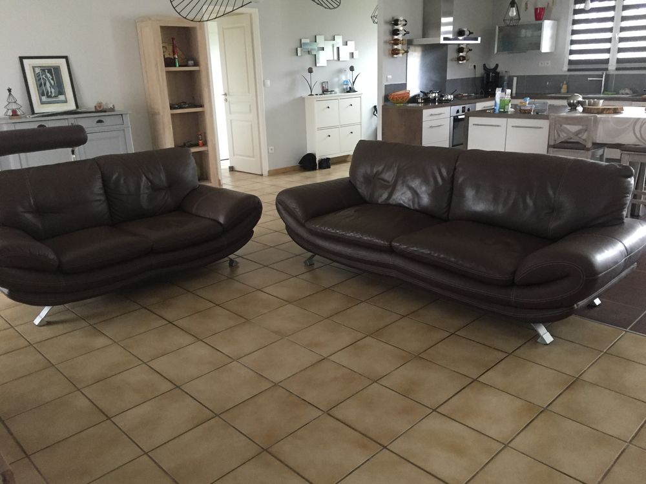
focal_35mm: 29
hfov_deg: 61.7
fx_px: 541
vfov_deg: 48.2
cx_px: 323
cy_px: 242
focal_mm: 4.15
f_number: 2.2
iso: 250
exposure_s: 1/17
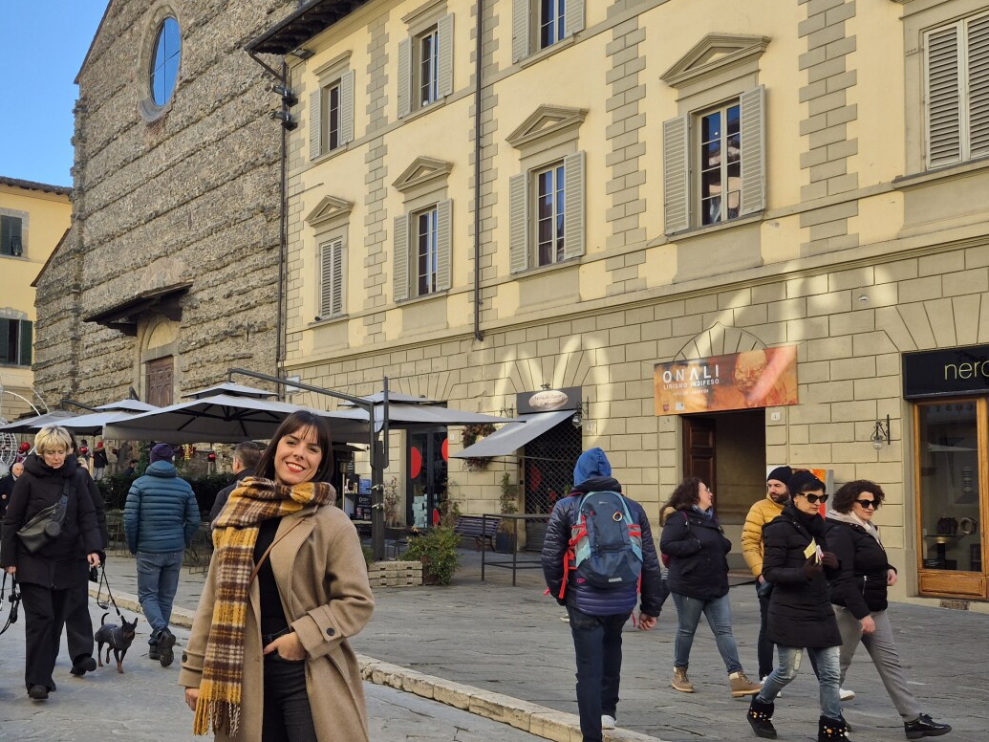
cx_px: 278
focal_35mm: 40
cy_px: 435
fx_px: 1143
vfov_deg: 35.9
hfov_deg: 45.6
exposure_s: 1/850
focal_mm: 5.4
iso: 25
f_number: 1.8
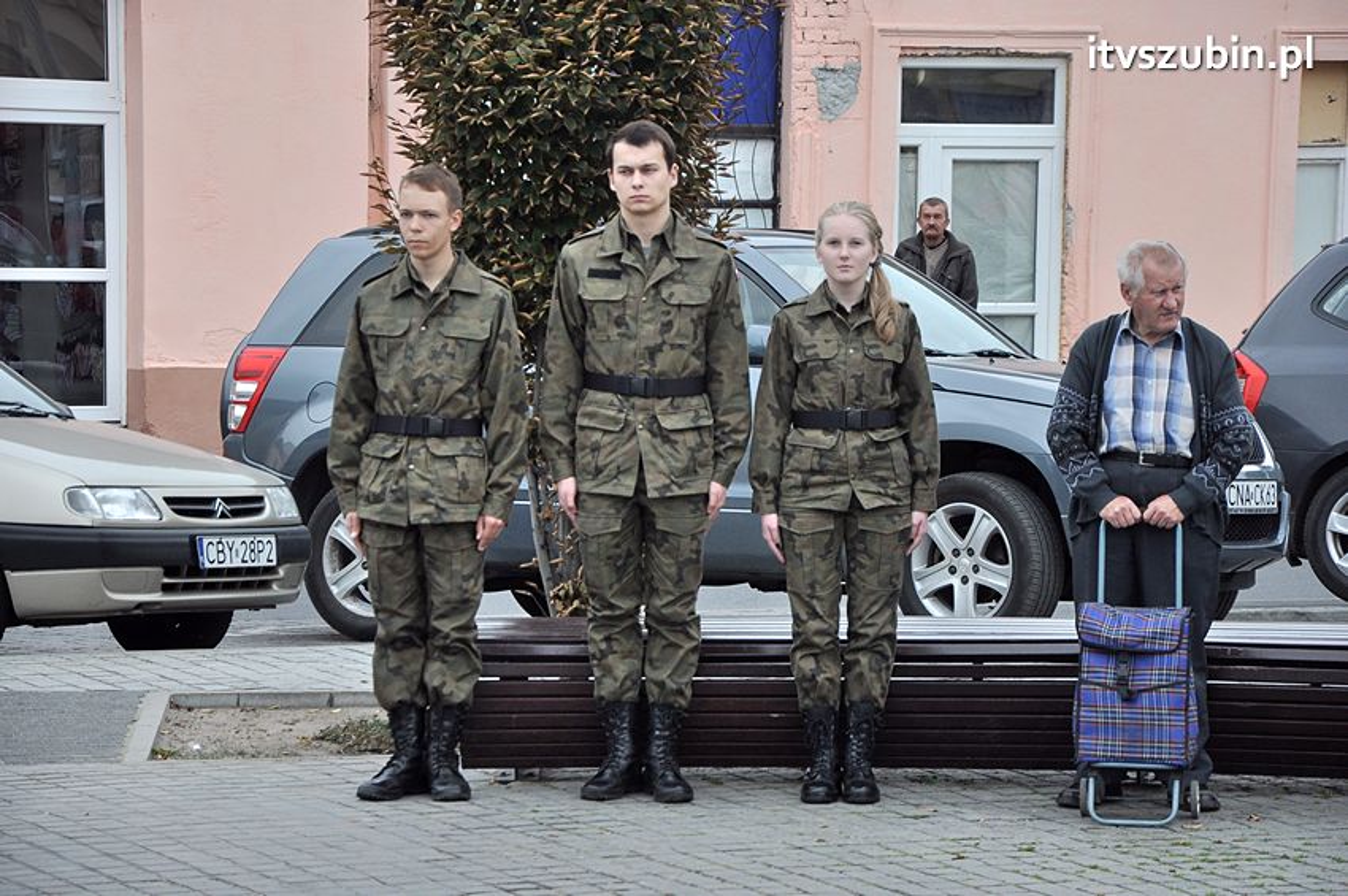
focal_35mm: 158
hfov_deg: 13.1
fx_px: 5892
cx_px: 674
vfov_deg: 8.7
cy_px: 448
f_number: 5.6
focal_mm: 105
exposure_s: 1/500
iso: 500
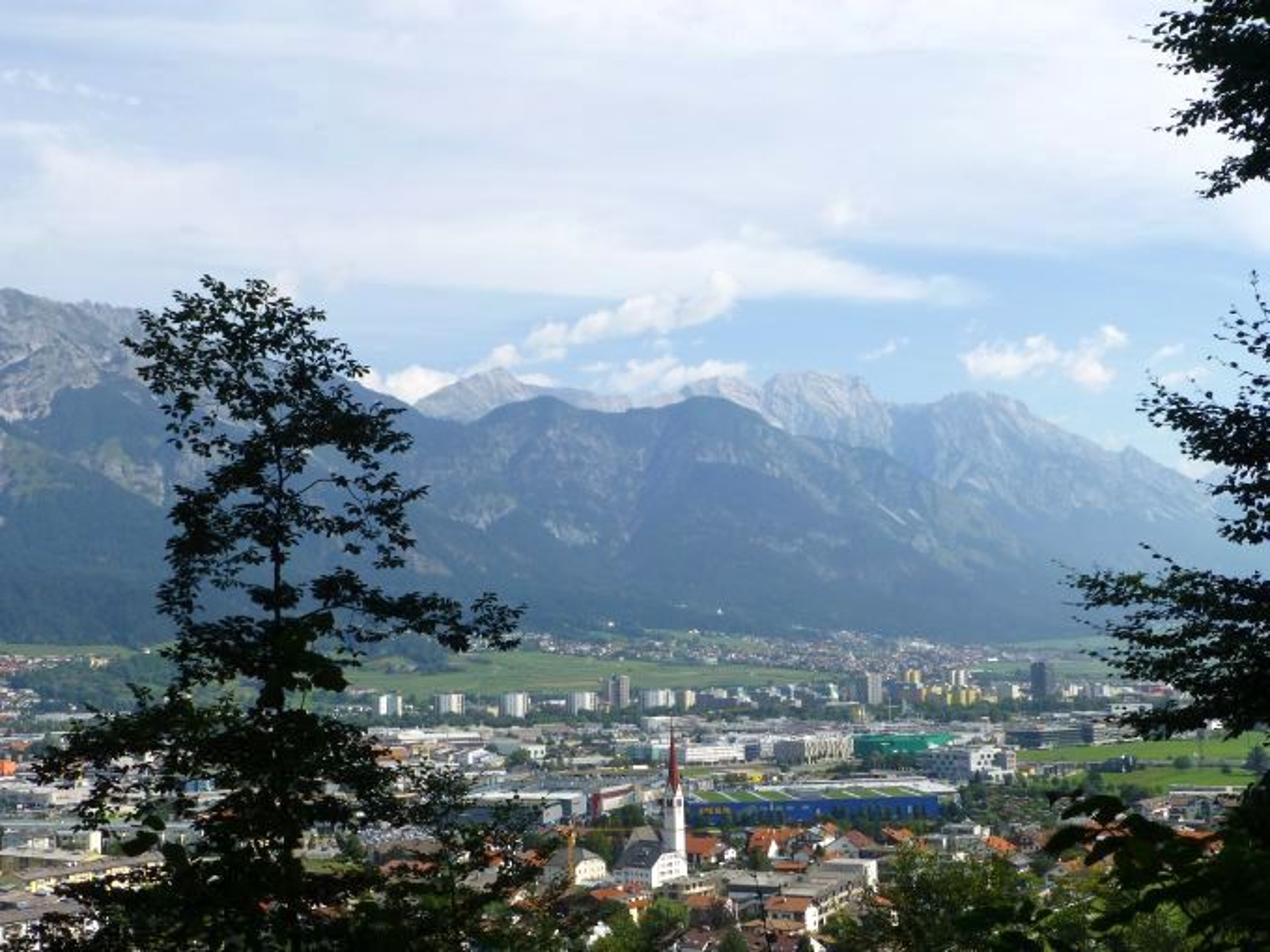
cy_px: 476
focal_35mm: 44
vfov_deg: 32.9
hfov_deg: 42.9
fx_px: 1614
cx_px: 635
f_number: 4.1
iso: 100
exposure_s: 1/1000
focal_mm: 7.9
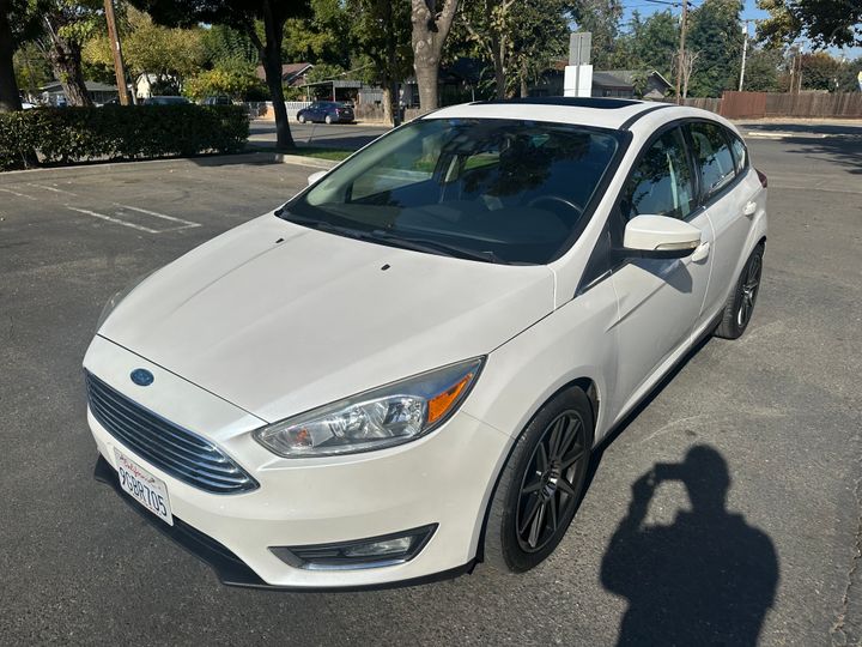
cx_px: 431
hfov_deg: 71.6
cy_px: 324
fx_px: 598
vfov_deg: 56.8
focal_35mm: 24
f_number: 1.78
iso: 80
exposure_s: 1/8929
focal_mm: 6.86
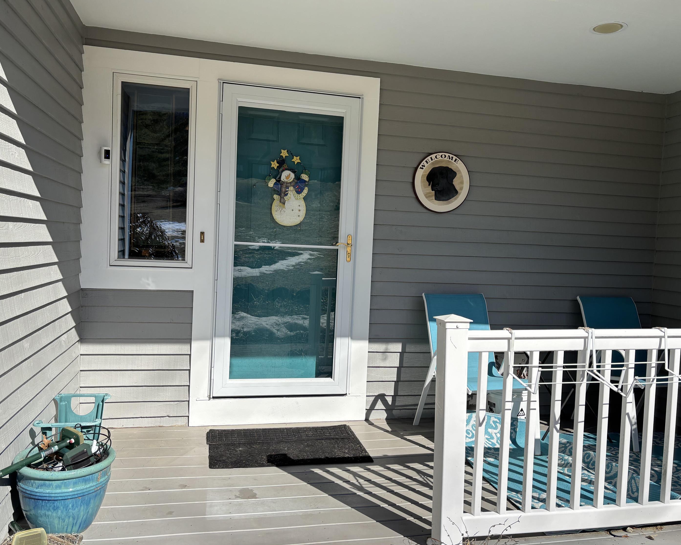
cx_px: 352
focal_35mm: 28
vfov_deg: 51.5
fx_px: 564
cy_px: 269
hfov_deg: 62.2
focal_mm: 5.96
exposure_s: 1/3413
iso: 50
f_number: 1.6
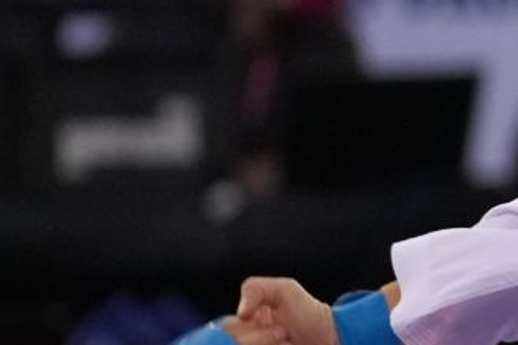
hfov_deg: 1.3
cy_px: 166
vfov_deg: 0.9
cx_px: 1348
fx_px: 23049
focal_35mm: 1602
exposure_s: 1/1000
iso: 2000
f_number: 2.8
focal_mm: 194
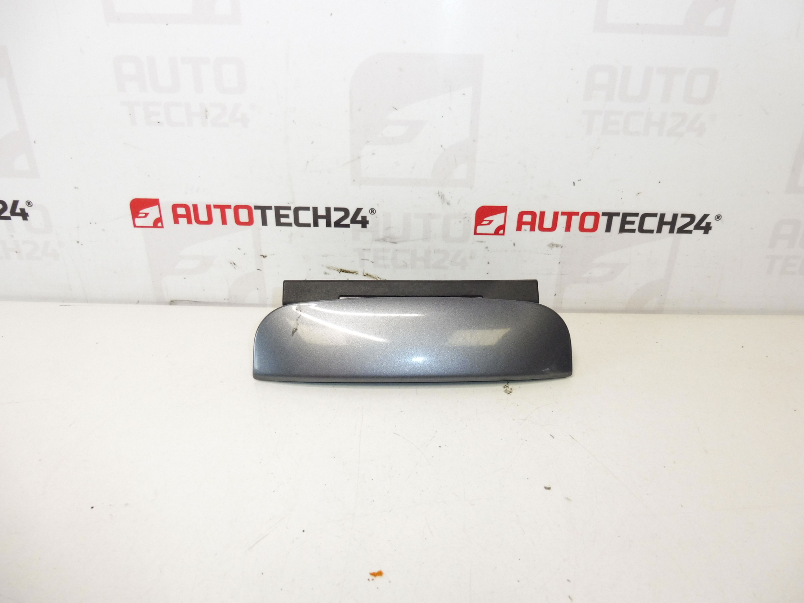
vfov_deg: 56.8
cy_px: 302
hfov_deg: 71.6
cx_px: 402
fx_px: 557
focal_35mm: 24
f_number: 3.5
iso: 200
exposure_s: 1/100
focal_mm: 4.3
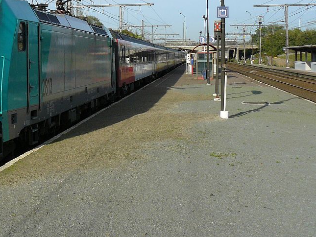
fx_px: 612
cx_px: 53
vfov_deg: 21.8
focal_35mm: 67
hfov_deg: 28.2
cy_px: 70
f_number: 4
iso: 100
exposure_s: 1/800
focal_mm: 6
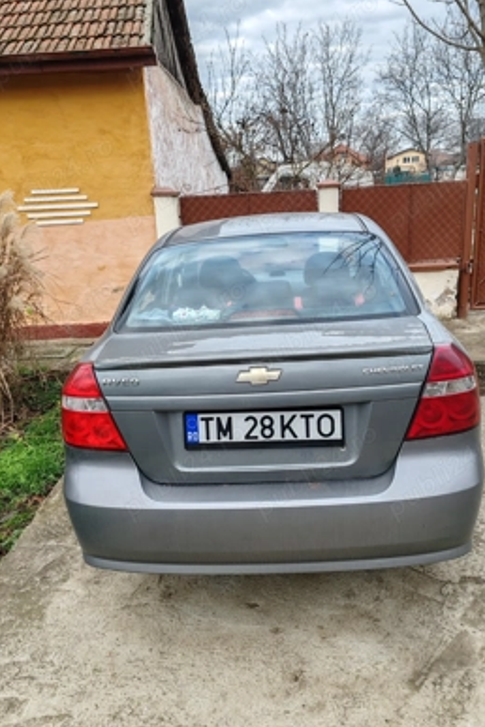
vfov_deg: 63.7
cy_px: 359
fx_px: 586
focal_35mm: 29
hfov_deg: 45.0
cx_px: 250
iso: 50
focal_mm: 6.12
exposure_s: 1/200
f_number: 1.9
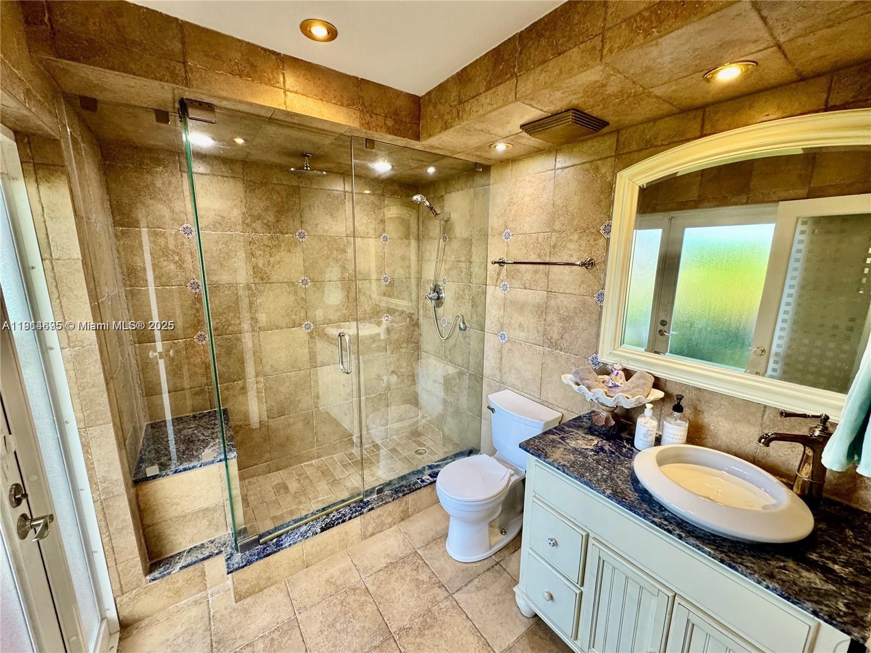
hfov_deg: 102.1
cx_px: 436
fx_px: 352
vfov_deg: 85.7
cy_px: 326
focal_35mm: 14
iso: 200
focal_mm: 2.22
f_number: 2.2
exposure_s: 1/120
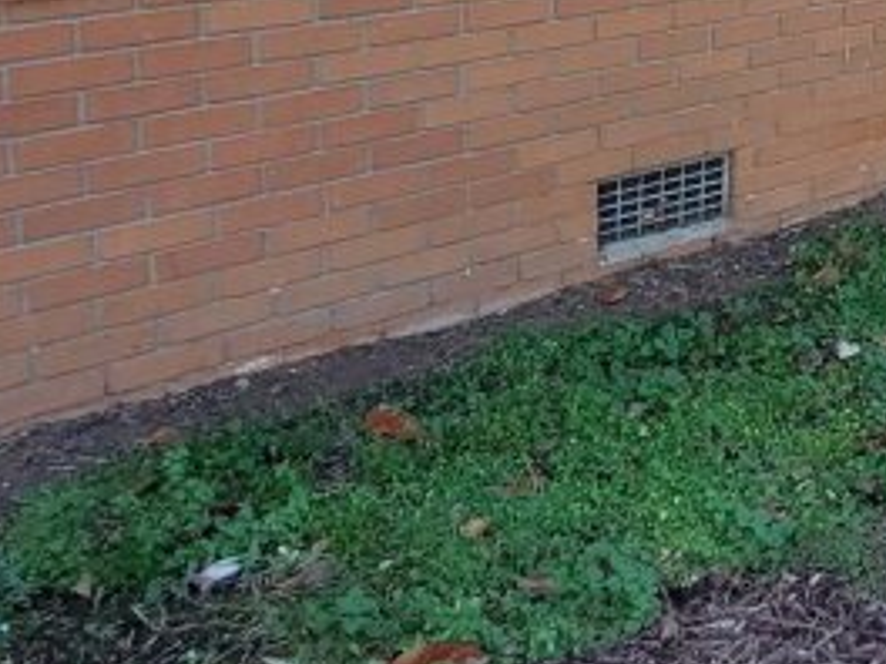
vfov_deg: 23.5
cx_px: 963
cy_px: -34
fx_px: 1510
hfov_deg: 29.6
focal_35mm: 59
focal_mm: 1.8
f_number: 2.2
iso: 50
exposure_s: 1/191
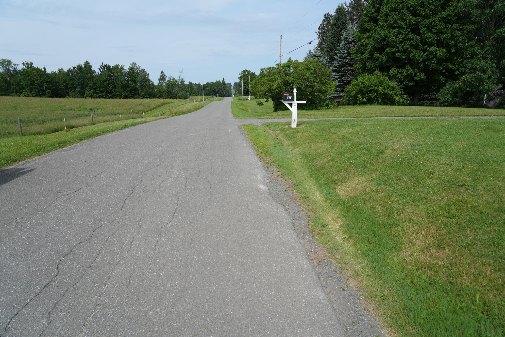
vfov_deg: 53.1
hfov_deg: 73.7
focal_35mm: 24
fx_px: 337
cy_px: 168
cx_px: 252
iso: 100
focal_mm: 24
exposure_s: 1/400
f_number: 6.3
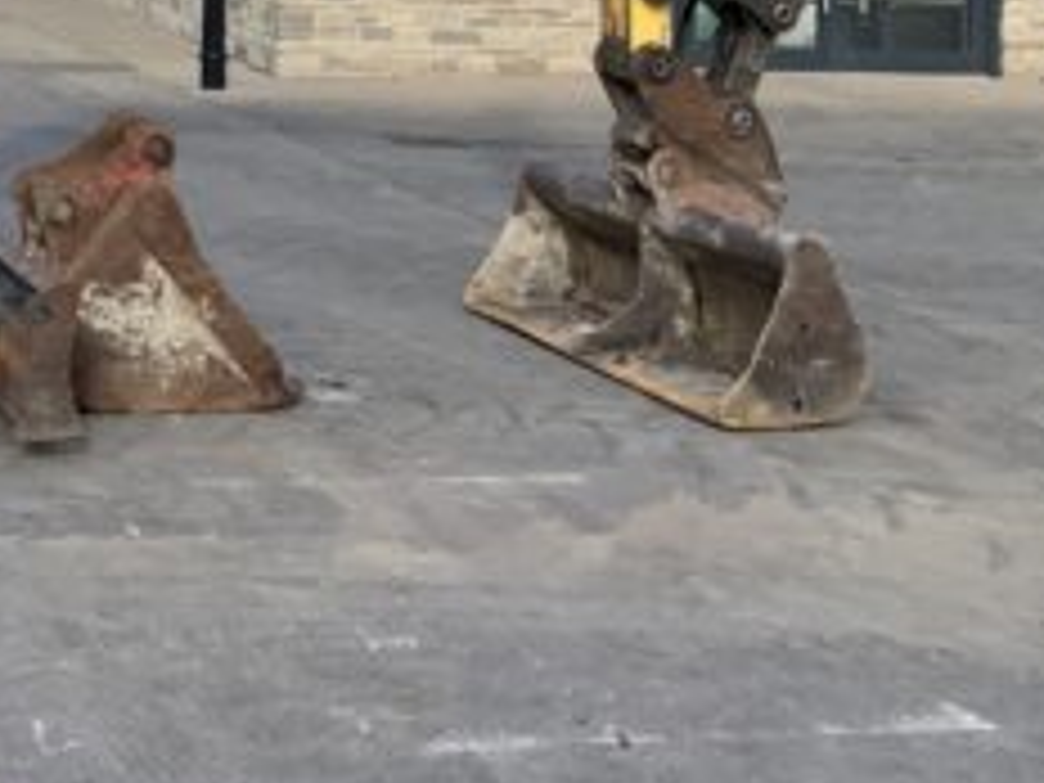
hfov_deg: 22.9
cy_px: -252
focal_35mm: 80
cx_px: -112
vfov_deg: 17.3
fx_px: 2413
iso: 16
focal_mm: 3
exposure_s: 1/1250
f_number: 1.8
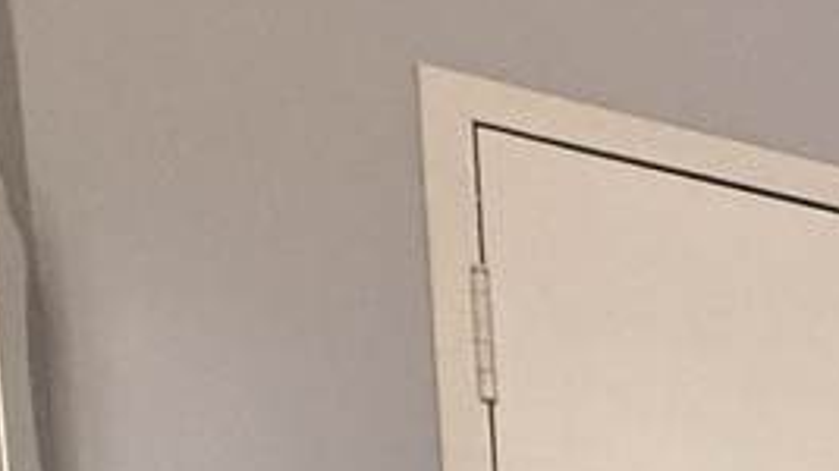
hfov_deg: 18.8
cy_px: 1190
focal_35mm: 73
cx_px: 1662
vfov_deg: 12.4
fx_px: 1624
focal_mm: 2.22
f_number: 2.2
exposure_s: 1/60
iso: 400
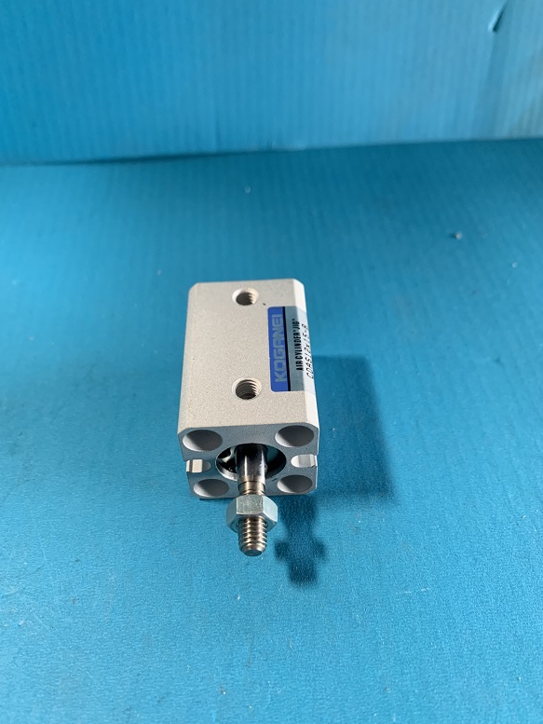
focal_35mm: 27
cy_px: 355
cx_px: 271
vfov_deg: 65.3
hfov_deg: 51.4
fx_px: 565
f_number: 1.8
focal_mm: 4.25
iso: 160
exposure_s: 1/60
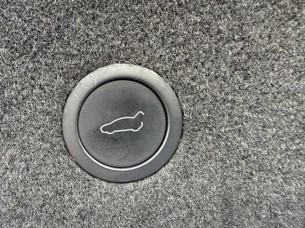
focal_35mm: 24
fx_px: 211
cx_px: 152
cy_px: 114
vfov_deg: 56.8
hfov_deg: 71.6
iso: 250
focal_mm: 2.22
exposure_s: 1/99
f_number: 2.2
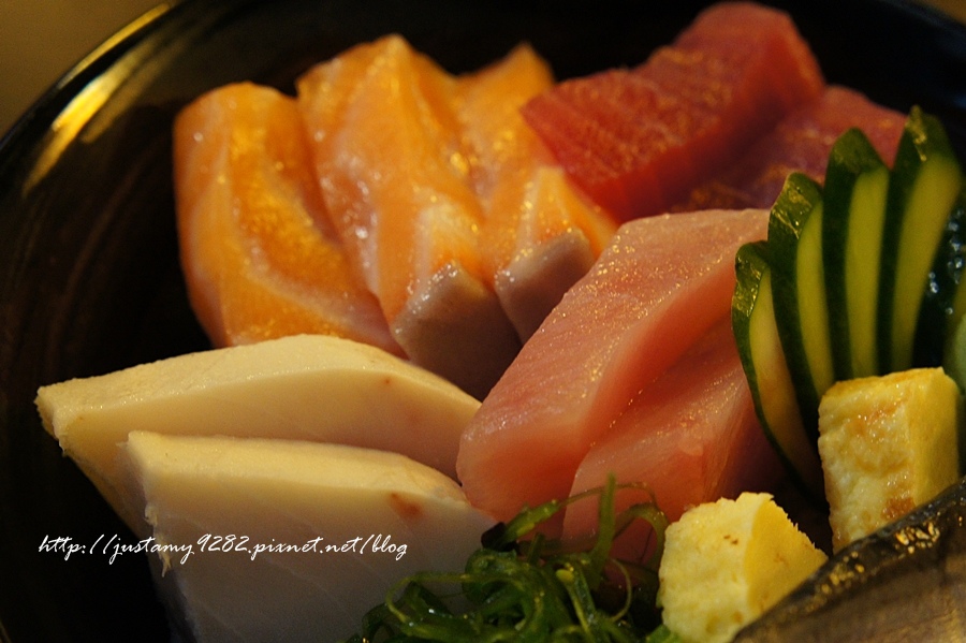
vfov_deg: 27.2
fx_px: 1327
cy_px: 322
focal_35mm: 50
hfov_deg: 40.0
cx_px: 483
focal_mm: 33
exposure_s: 1/8
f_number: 5
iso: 1600
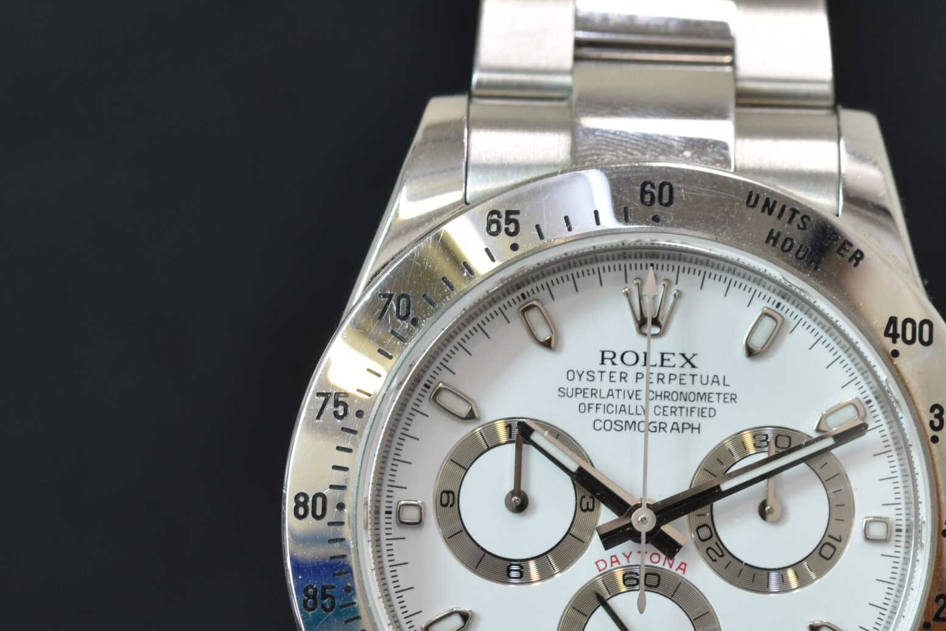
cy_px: 515
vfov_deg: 6.2
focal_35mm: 223
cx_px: 542
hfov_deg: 9.2
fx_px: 5859
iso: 100
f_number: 8
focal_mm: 90
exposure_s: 1/6
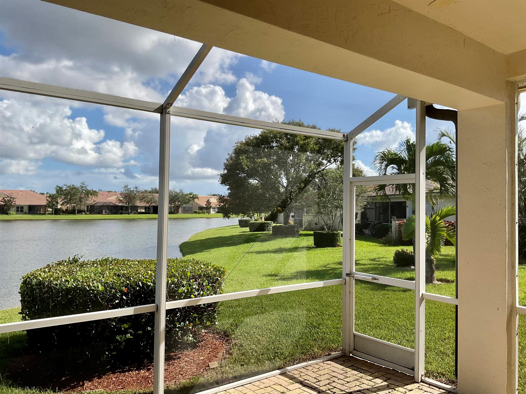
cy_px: 197
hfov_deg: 61.7
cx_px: 263
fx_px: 441
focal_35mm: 29
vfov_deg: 48.2
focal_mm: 3
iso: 16
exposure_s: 1/1250
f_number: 1.8
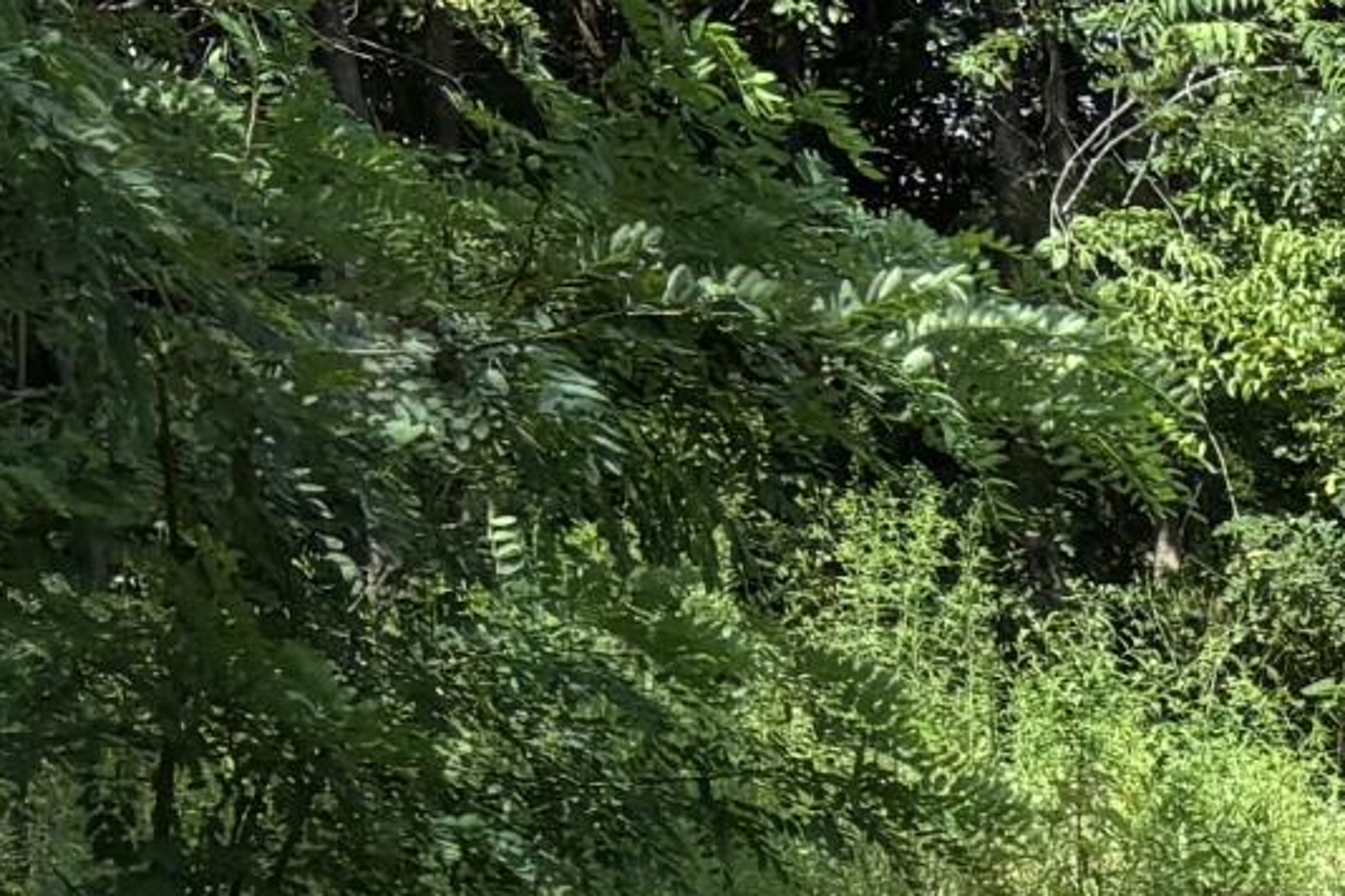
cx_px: 2965
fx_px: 5678
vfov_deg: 7.7
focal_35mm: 152
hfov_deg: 11.6
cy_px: 2829
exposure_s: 1/1139
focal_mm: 5.96
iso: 50
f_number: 1.6
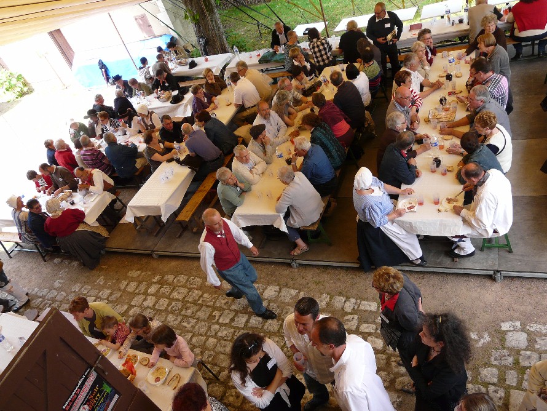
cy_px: 206
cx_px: 274
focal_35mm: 28
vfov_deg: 49.8
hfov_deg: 63.4
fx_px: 443
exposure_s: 1/125
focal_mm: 4.6
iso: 100
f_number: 3.2
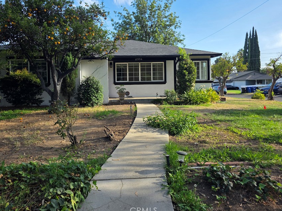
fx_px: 228
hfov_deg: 63.0
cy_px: 87
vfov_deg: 49.5
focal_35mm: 28
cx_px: 116
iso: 80
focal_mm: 6.3
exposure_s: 1/2210
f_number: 1.7
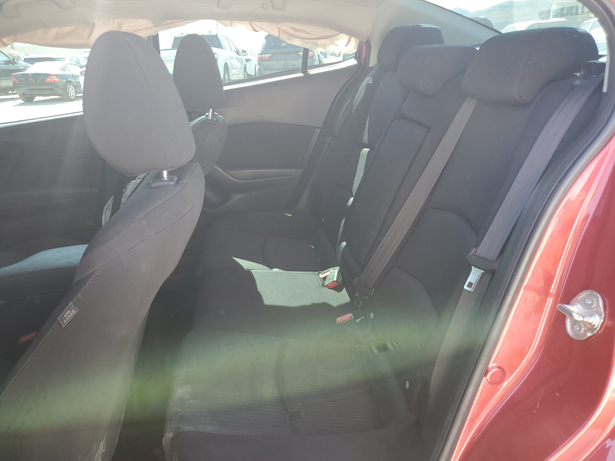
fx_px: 462
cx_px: 308
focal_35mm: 26
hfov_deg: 67.3
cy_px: 230
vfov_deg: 53.1
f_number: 1.5
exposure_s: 1/139
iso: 50
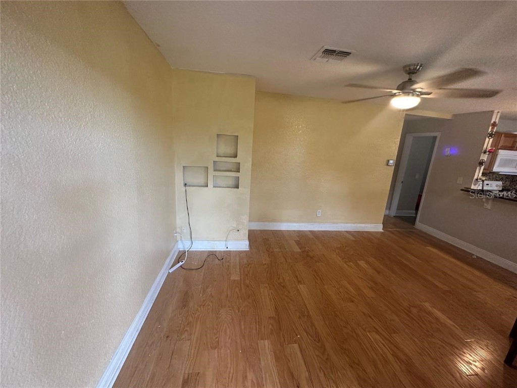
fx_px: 209
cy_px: 194
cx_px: 258
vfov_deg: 85.7
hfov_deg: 102.1
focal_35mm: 14
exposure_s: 1/60
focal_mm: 2.22
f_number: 2.2
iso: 200
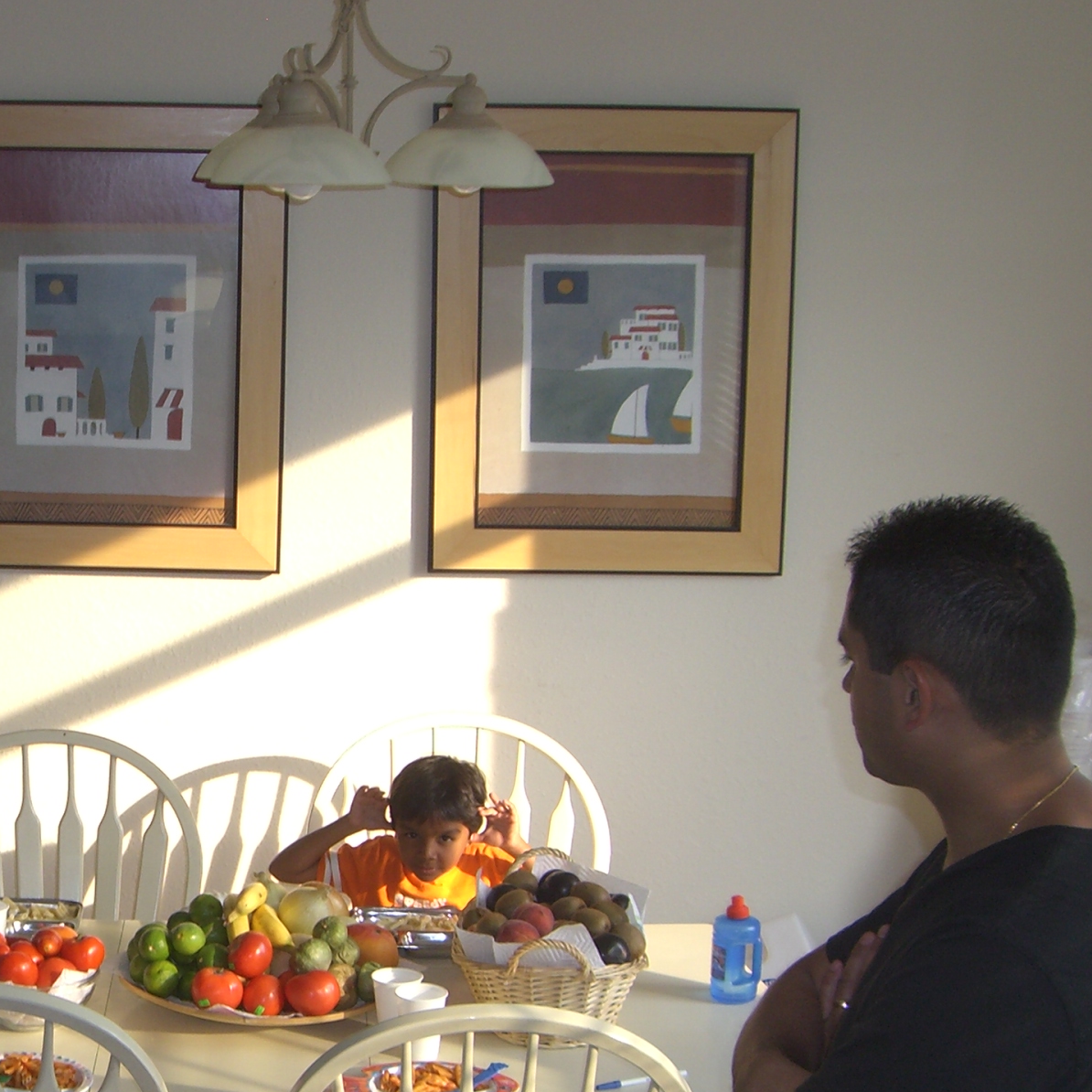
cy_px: 752
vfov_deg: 23.8
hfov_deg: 23.6
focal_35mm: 72
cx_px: 183
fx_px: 2570
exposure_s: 1/125
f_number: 2.7
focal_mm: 6.2
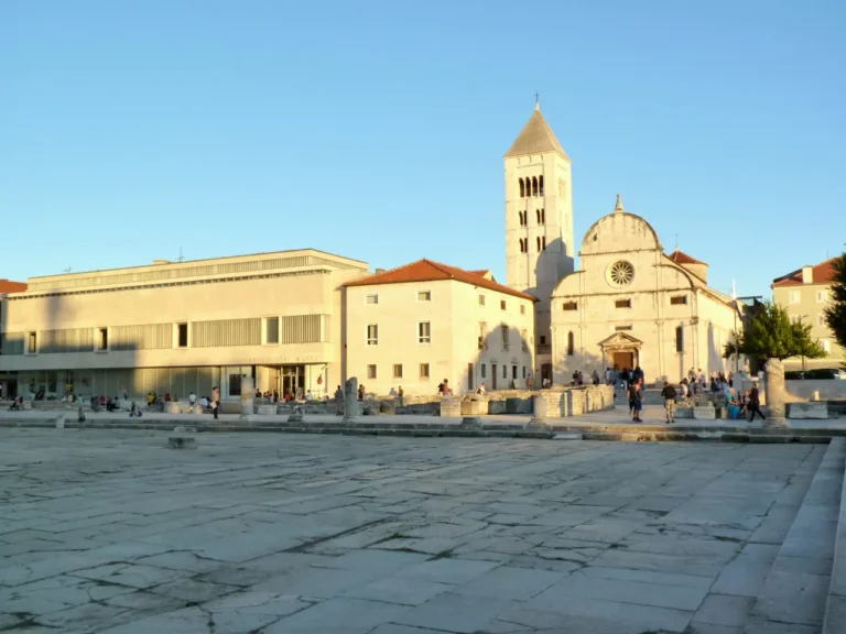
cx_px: 423
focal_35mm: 34
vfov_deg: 41.8
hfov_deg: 54.0
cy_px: 317
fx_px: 831
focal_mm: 6.1
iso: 125
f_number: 5
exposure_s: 1/250
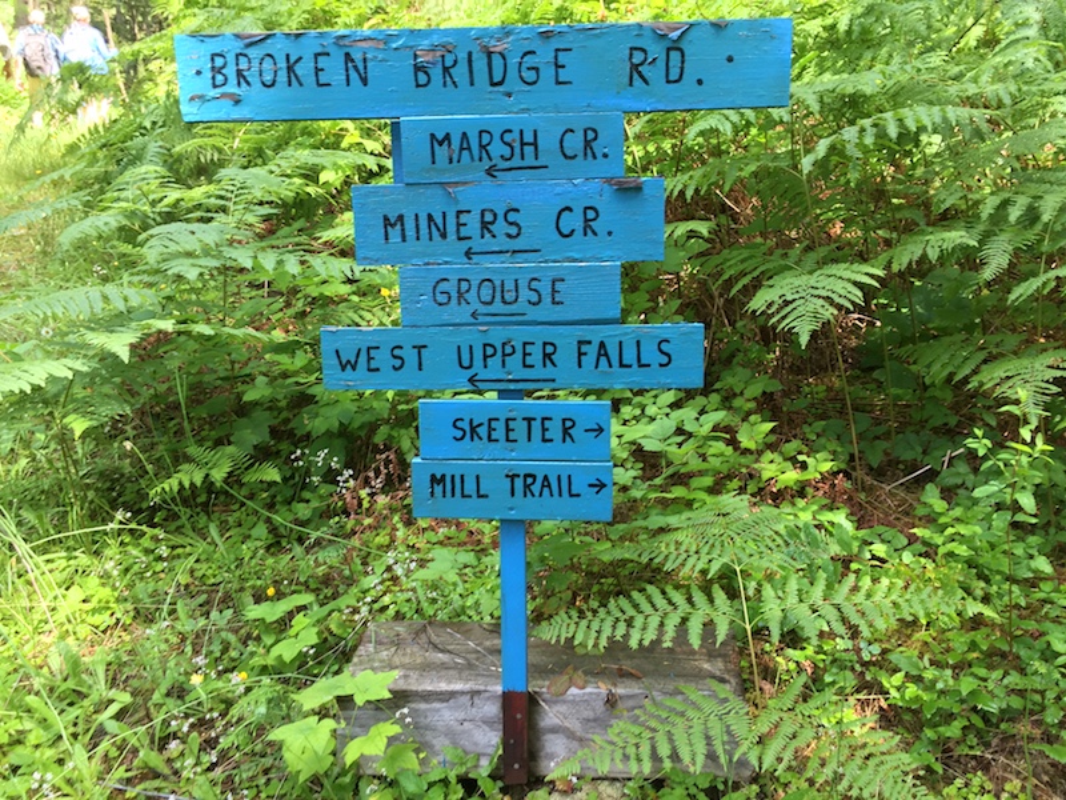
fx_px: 893
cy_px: 400
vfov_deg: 48.2
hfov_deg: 61.7
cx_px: 533
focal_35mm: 29
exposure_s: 1/60
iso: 40
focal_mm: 4.15
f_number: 2.2
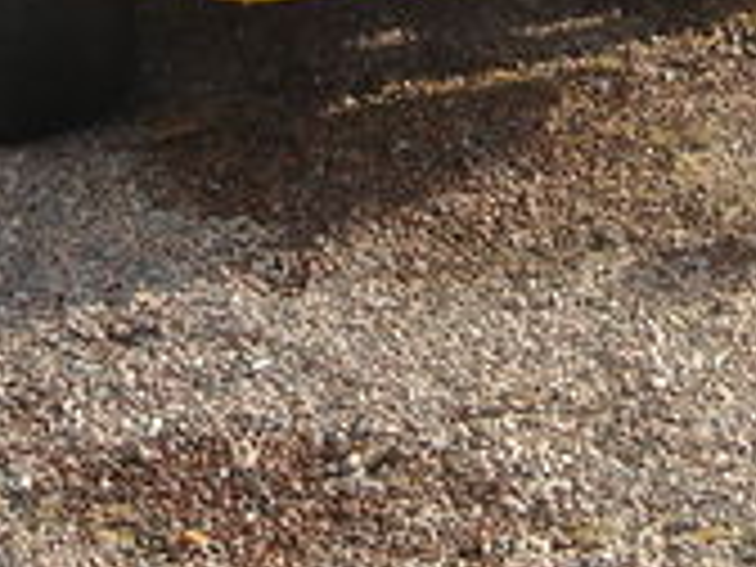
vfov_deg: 10.8
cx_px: 495
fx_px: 2905
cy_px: -207
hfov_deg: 14.8
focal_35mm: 133
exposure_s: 1/228
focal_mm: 5.7
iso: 64
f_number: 2.8
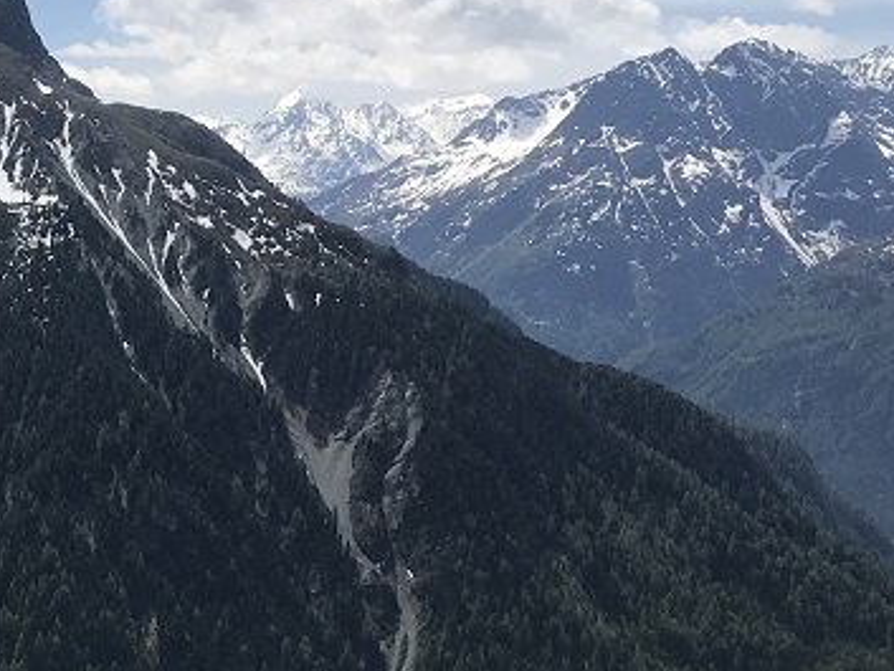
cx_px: -195
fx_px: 2067
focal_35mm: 80
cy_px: 375
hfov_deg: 22.4
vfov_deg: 18.4
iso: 20
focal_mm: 3.99
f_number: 1.8
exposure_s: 1/4000
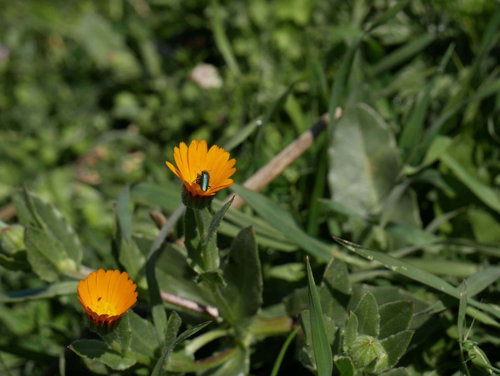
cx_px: 250
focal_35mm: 110
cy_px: 188
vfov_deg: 13.5
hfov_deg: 17.9
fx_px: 1589
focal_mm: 55
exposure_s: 1/500
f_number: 9
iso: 200
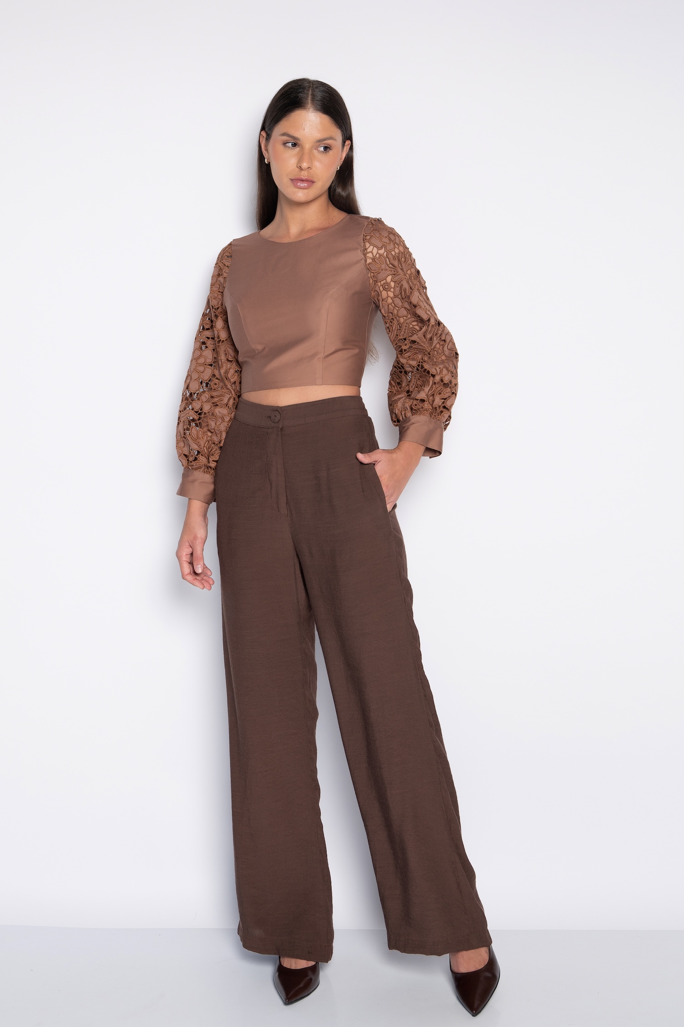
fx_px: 1198
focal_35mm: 42
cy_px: 514
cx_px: 342
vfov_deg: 46.4
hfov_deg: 31.9
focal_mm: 42
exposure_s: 1/160
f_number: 5
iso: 200
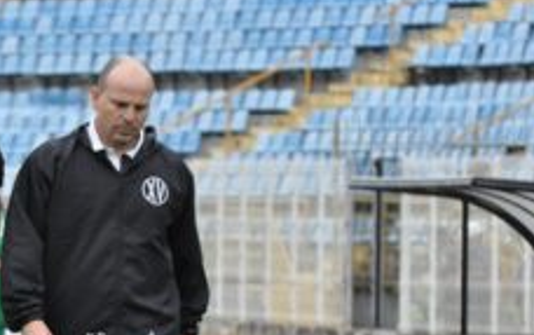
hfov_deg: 3.9
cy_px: 296
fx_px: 7896
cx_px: 16
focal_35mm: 542
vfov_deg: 2.4
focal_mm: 180
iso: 1600
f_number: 5.6
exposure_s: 1/800
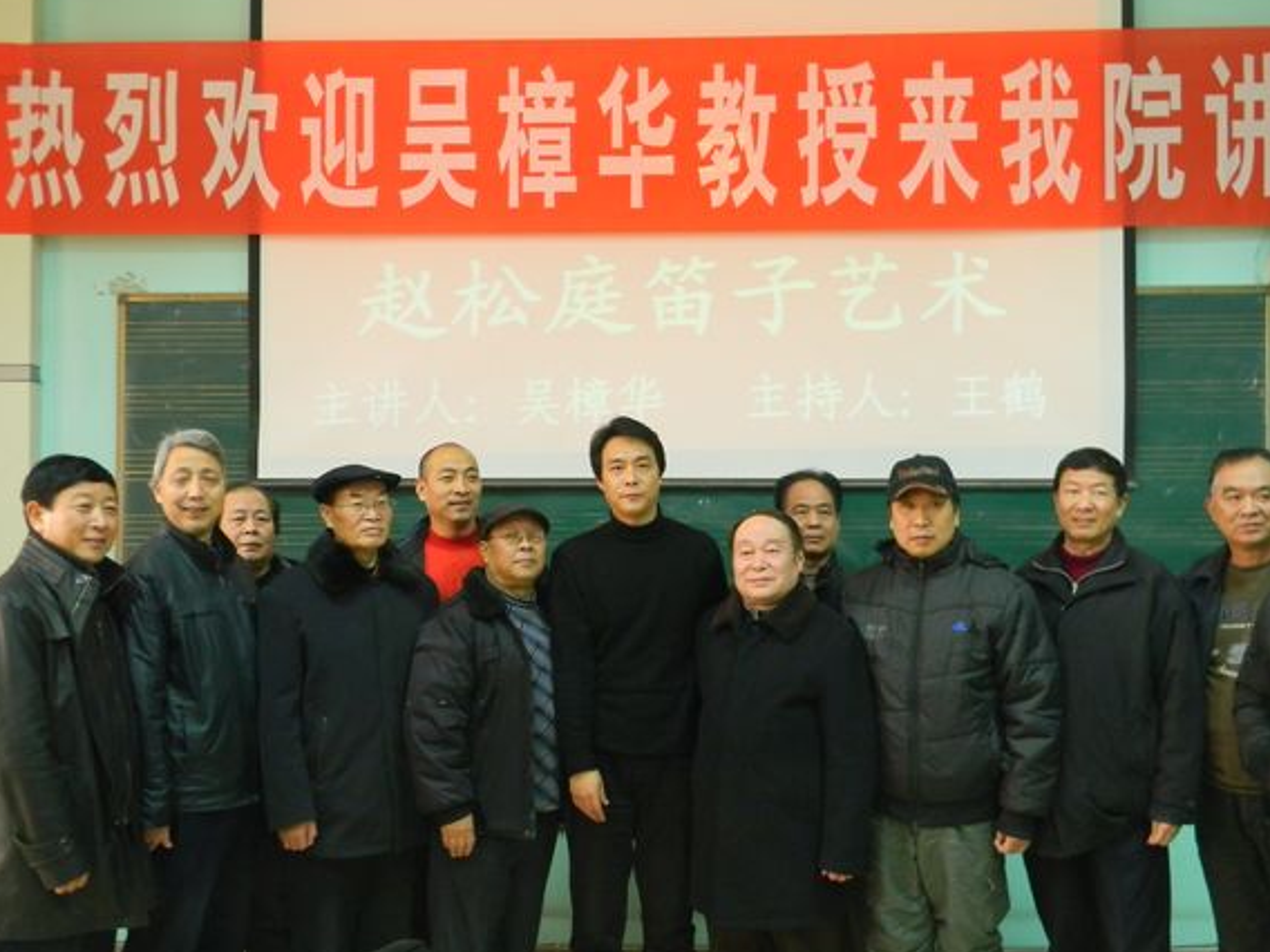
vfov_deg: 37.7
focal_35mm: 38
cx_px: 657
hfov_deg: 49.0
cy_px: 469
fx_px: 1394
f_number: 3.7
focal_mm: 6.4
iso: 370
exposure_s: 1/7.9
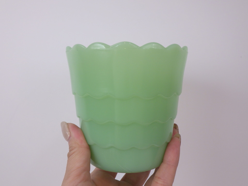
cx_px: 124
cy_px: 93
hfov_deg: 54.0
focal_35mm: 34
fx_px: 244
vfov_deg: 41.8
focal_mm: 6.1
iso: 125
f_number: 3.8
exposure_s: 1/100
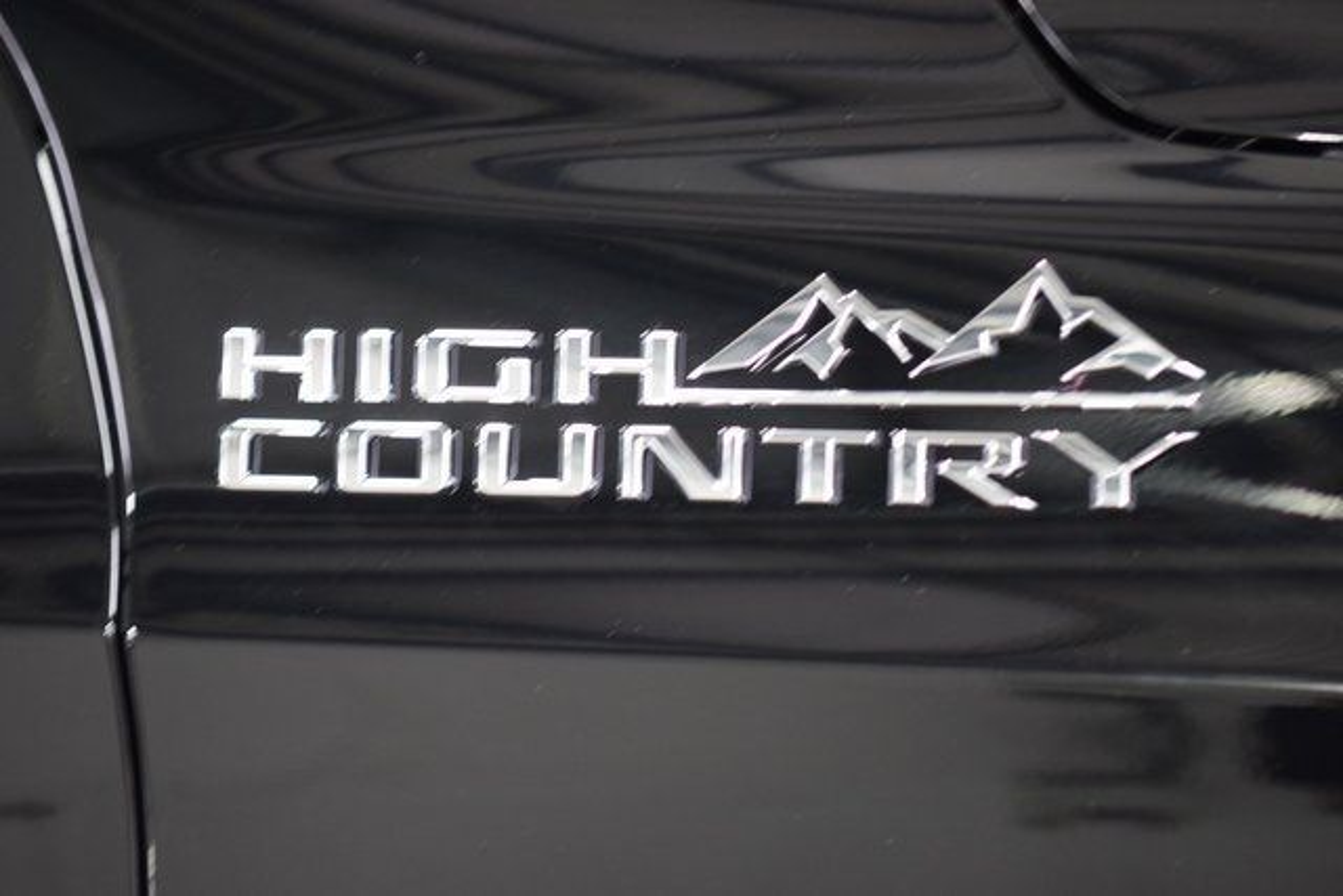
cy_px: 448
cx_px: 672
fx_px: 3918
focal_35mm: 105
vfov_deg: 13.0
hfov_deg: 19.5
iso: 1600
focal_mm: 70
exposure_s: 1/30
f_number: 2.8
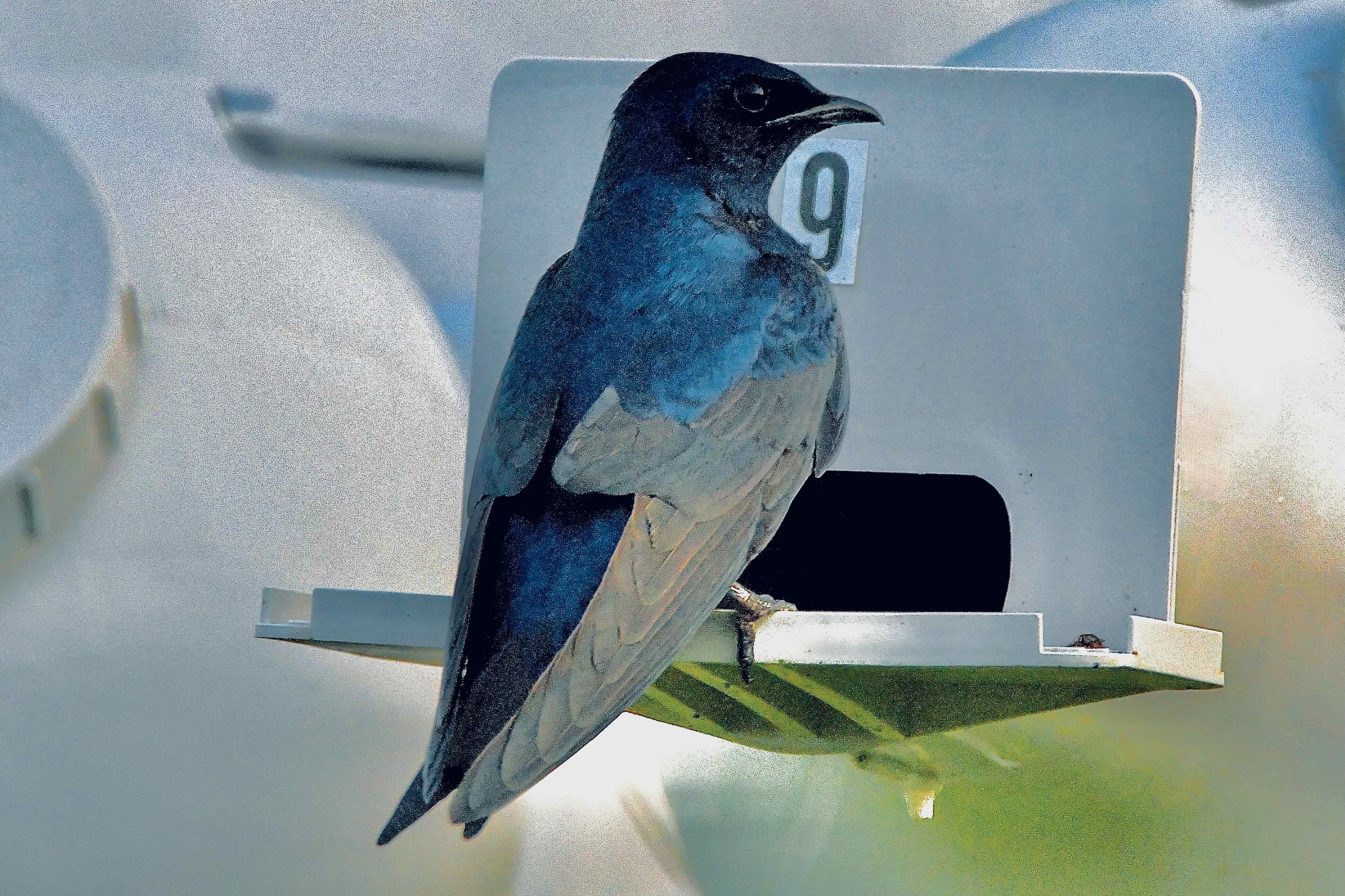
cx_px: 672
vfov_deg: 2.3
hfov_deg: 3.4
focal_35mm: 600
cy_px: 448
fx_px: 22414
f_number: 13
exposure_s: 1/400
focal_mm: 600
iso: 6400
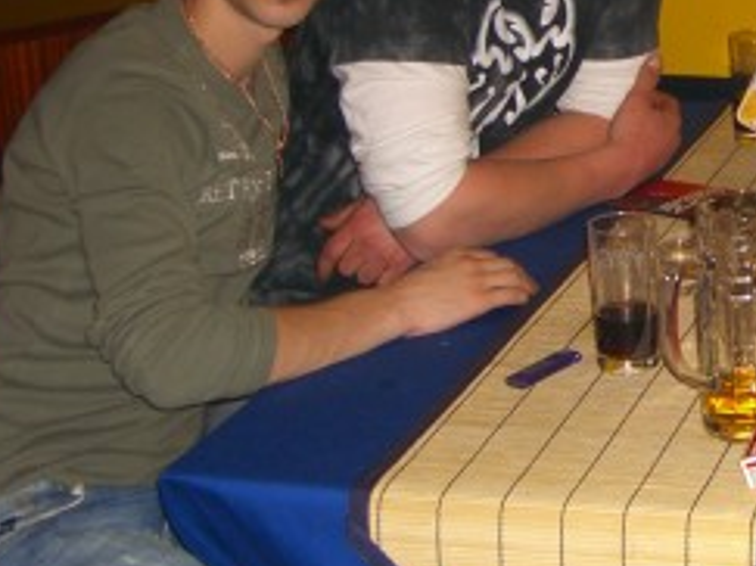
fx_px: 2052
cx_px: 893
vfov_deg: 15.5
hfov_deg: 19.7
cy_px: 19
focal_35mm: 94
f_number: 2.8
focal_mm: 7.9
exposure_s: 1/60
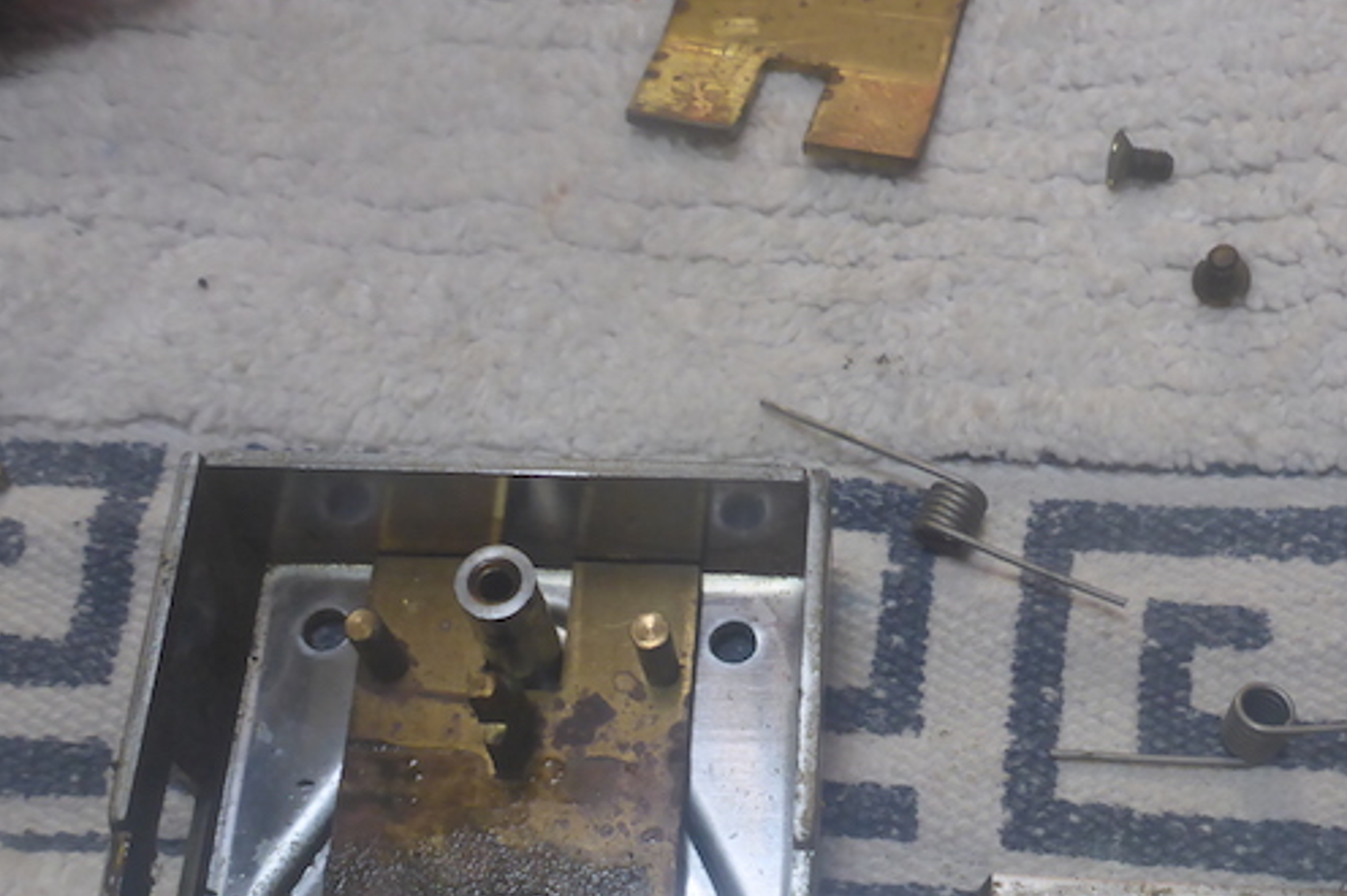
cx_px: 885
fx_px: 1757
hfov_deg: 41.5
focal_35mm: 47
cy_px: 730
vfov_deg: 28.0
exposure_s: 1/60
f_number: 3.3
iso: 200
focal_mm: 4.9
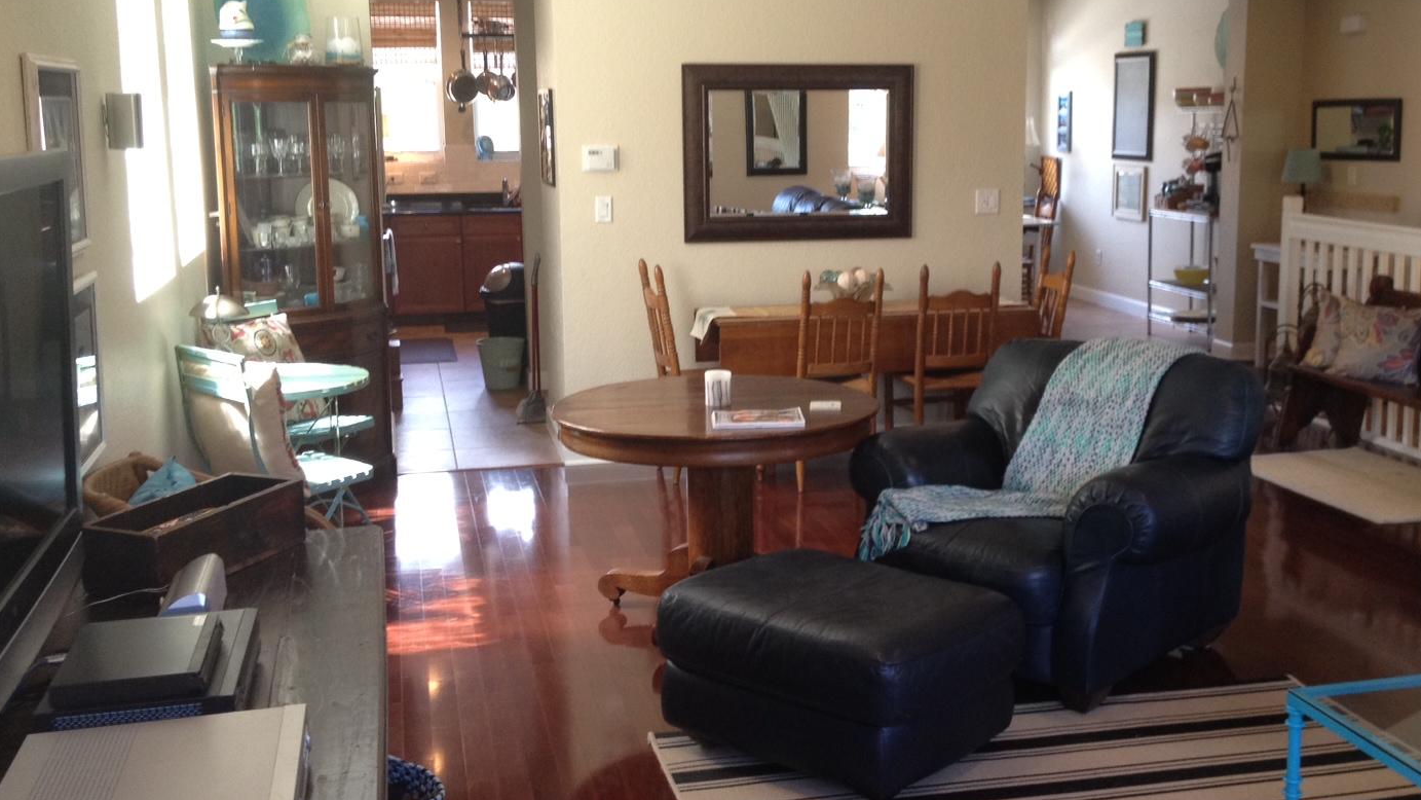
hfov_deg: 45.4
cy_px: 369
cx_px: 771
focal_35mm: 45
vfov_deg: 26.5
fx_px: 1696
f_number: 2.4
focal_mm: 4.28
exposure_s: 1/30
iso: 100
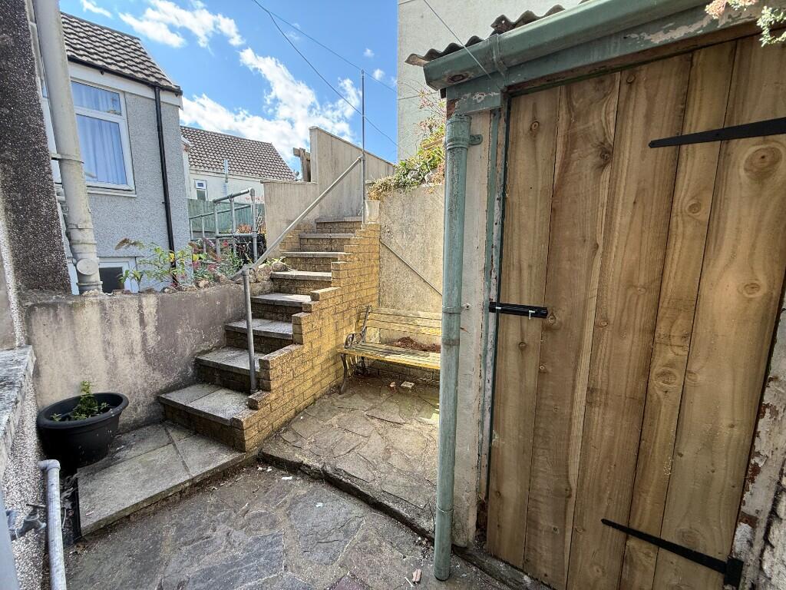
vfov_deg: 85.7
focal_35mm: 14
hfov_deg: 102.1
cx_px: 393
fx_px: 318
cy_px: 295
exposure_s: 1/215
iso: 50
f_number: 2.2
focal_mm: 2.22
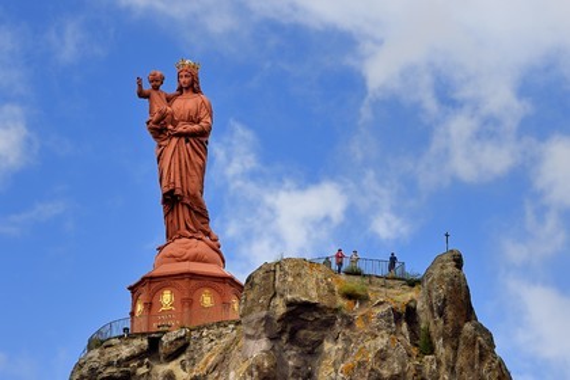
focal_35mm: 200
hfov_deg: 10.3
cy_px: 190
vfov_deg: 6.9
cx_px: 285
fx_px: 3166
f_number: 11
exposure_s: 1/250
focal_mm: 200
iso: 200
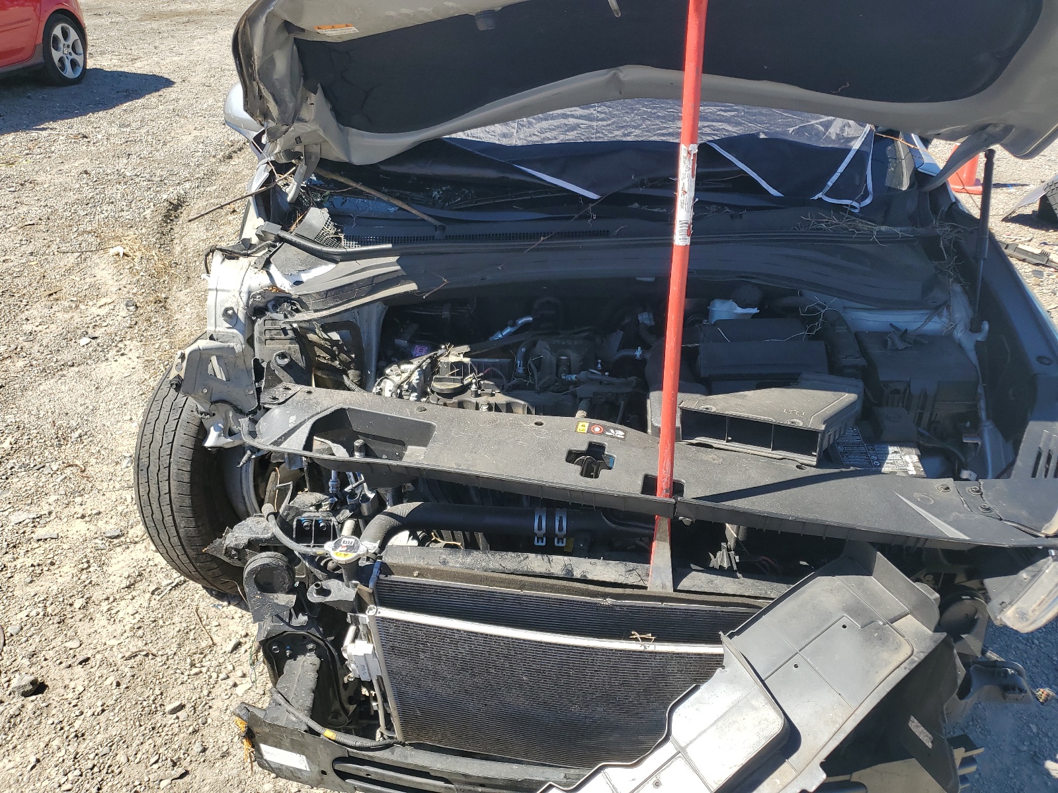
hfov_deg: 67.3
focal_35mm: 26
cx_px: 529
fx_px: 795
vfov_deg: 53.1
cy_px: 396
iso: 50
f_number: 1.5
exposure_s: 1/1429
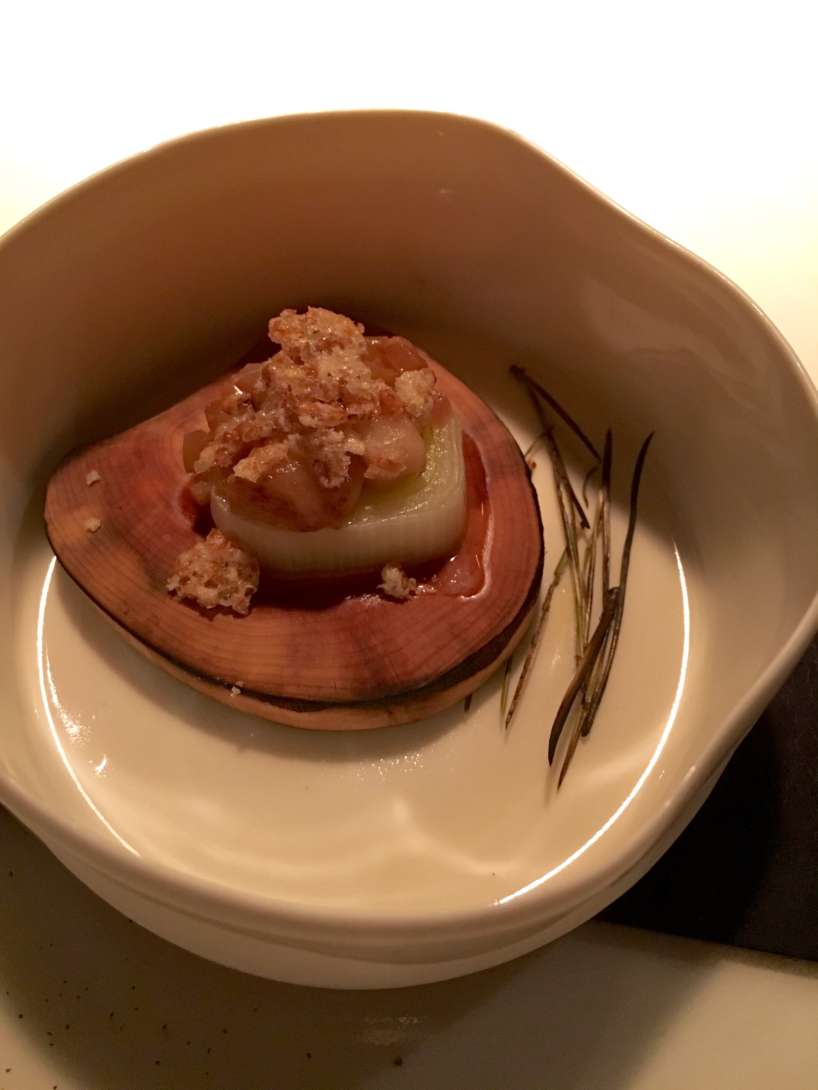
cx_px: 409
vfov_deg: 61.7
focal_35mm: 29
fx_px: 914
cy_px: 545
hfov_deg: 48.2
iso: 250
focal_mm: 4.15
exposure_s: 1/17
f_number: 2.2
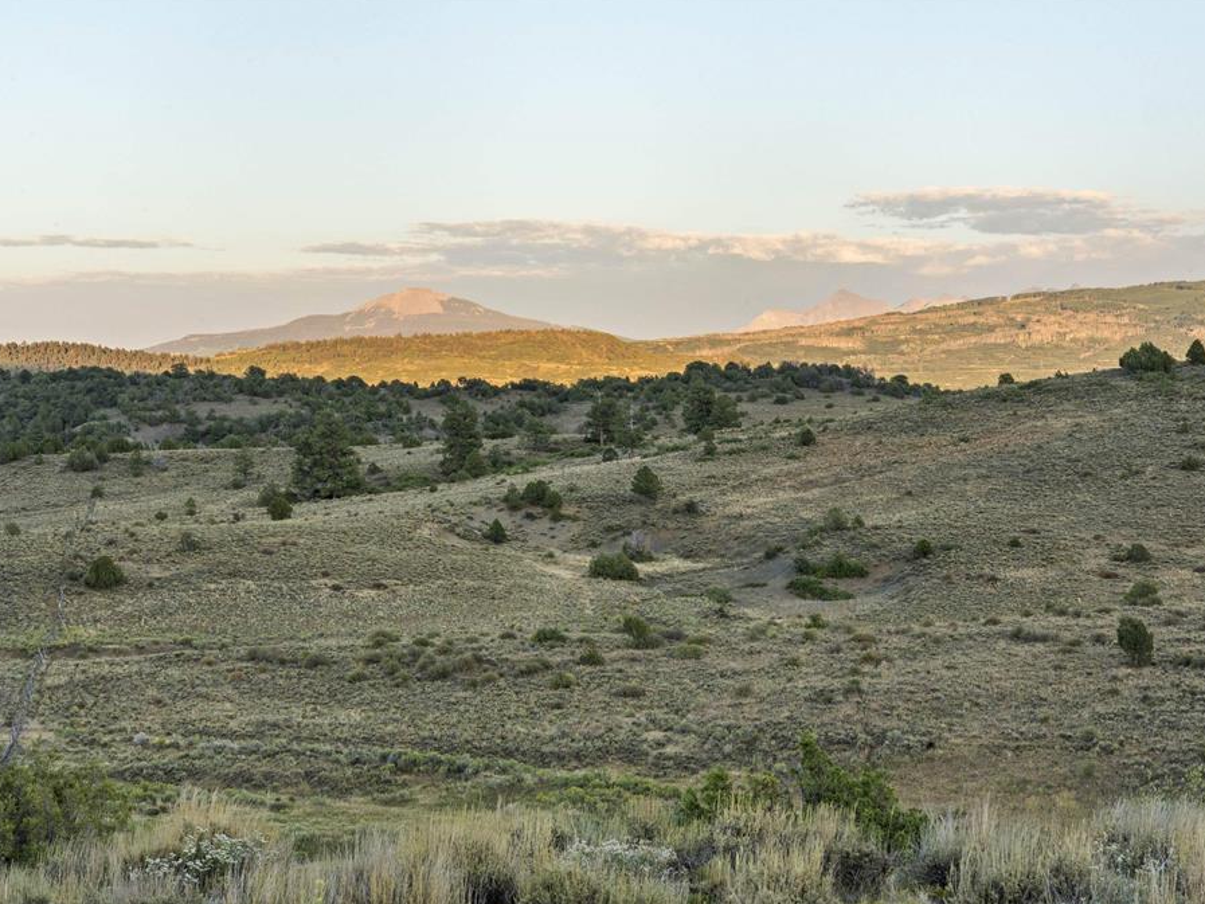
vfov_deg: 18.7
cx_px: 623
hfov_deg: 24.7
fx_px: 2750
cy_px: 450
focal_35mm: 79
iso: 1000
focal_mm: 72
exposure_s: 1/30
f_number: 20
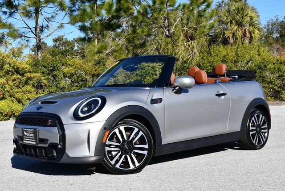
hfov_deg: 35.6
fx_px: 444
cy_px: 96
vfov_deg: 24.2
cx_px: 142
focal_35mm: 56
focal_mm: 28
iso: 100
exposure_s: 1/250
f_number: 8
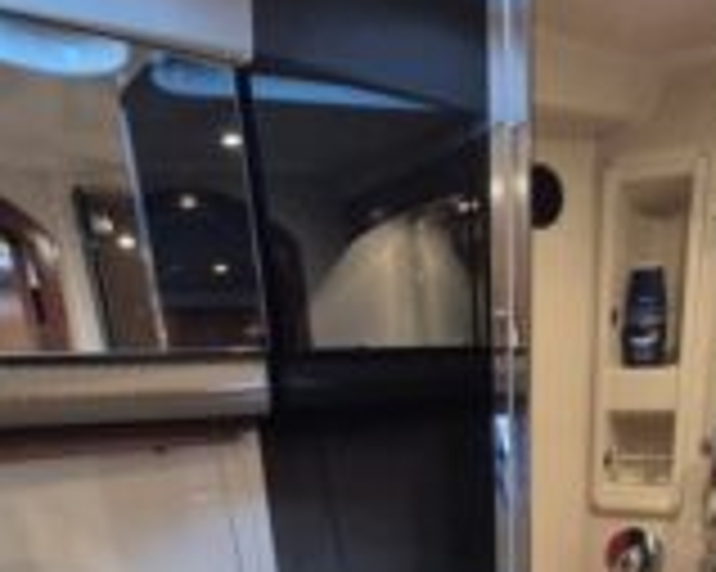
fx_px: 678
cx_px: 459
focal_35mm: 32
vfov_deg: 37.1
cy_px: 653
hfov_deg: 54.9
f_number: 2.2
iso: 800
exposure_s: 1/50
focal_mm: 2.2
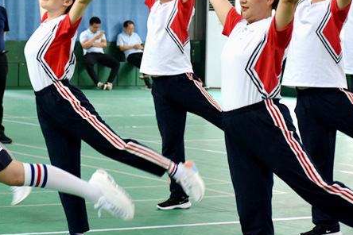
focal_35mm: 152
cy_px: 38
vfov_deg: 9.0
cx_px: 121
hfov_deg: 13.5
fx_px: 1490
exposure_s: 1/50
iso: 400
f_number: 4.8
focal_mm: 50
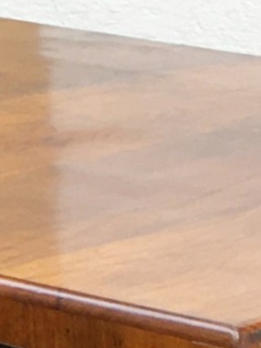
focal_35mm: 153
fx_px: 1539
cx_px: -341
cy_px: 838
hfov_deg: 8.9
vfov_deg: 10.9
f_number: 2.2
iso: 25
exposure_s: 1/127
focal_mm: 4.15
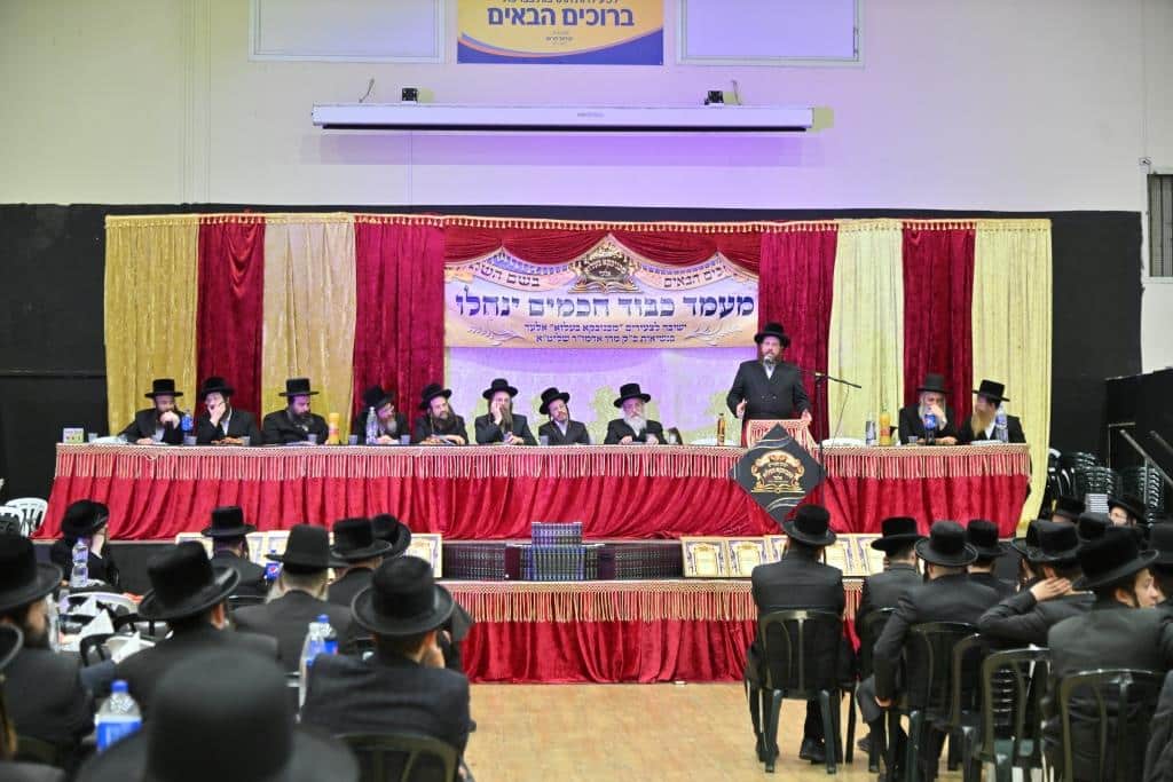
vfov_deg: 21.9
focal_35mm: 62
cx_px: 586
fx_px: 2020
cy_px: 391
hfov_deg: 32.4
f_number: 4
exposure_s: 1/200
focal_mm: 62
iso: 1000
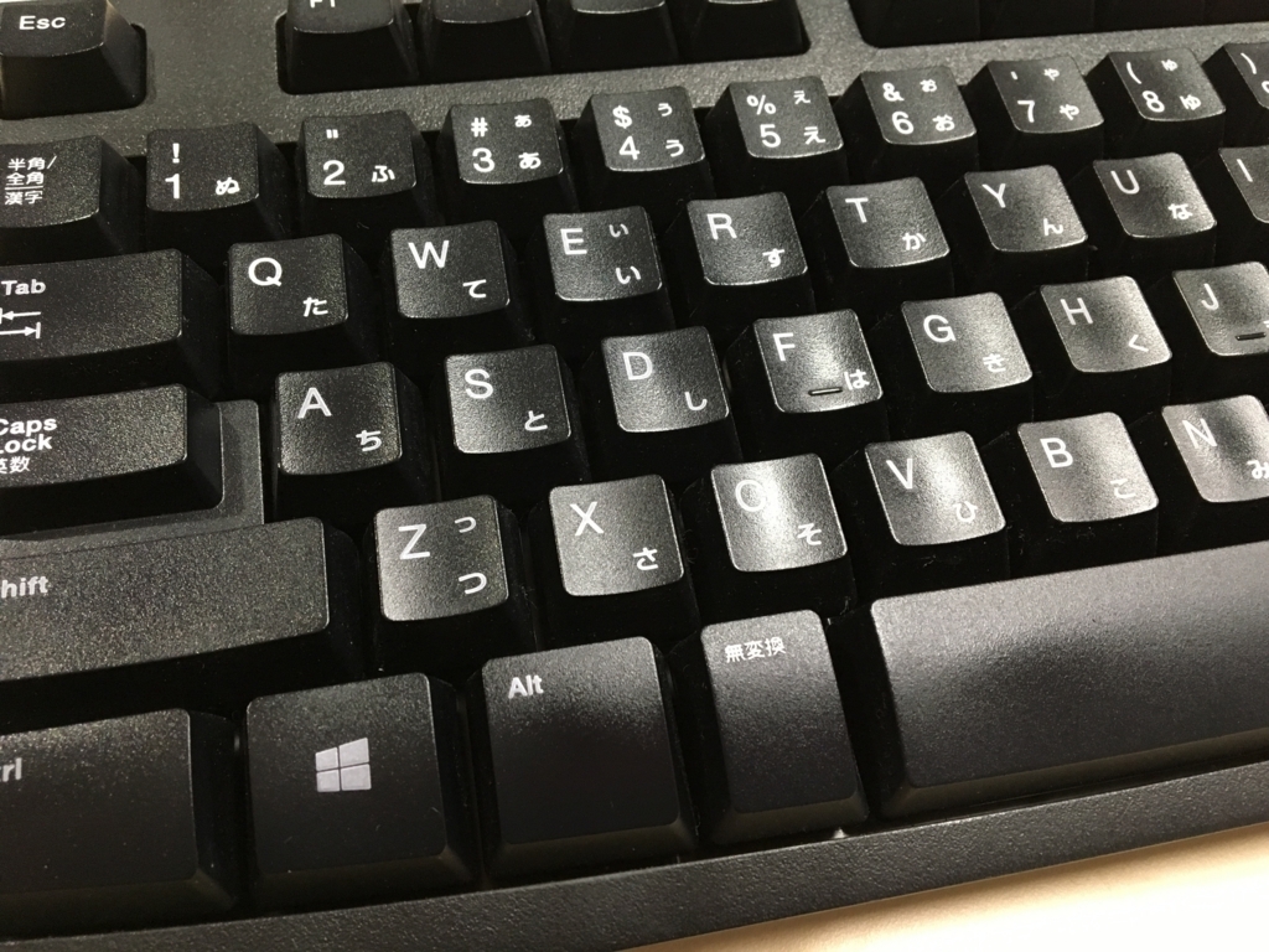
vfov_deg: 48.2
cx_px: 634
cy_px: 476
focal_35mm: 29
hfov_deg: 61.7
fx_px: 1063
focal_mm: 4.15
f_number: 2.2
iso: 160
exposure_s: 1/30
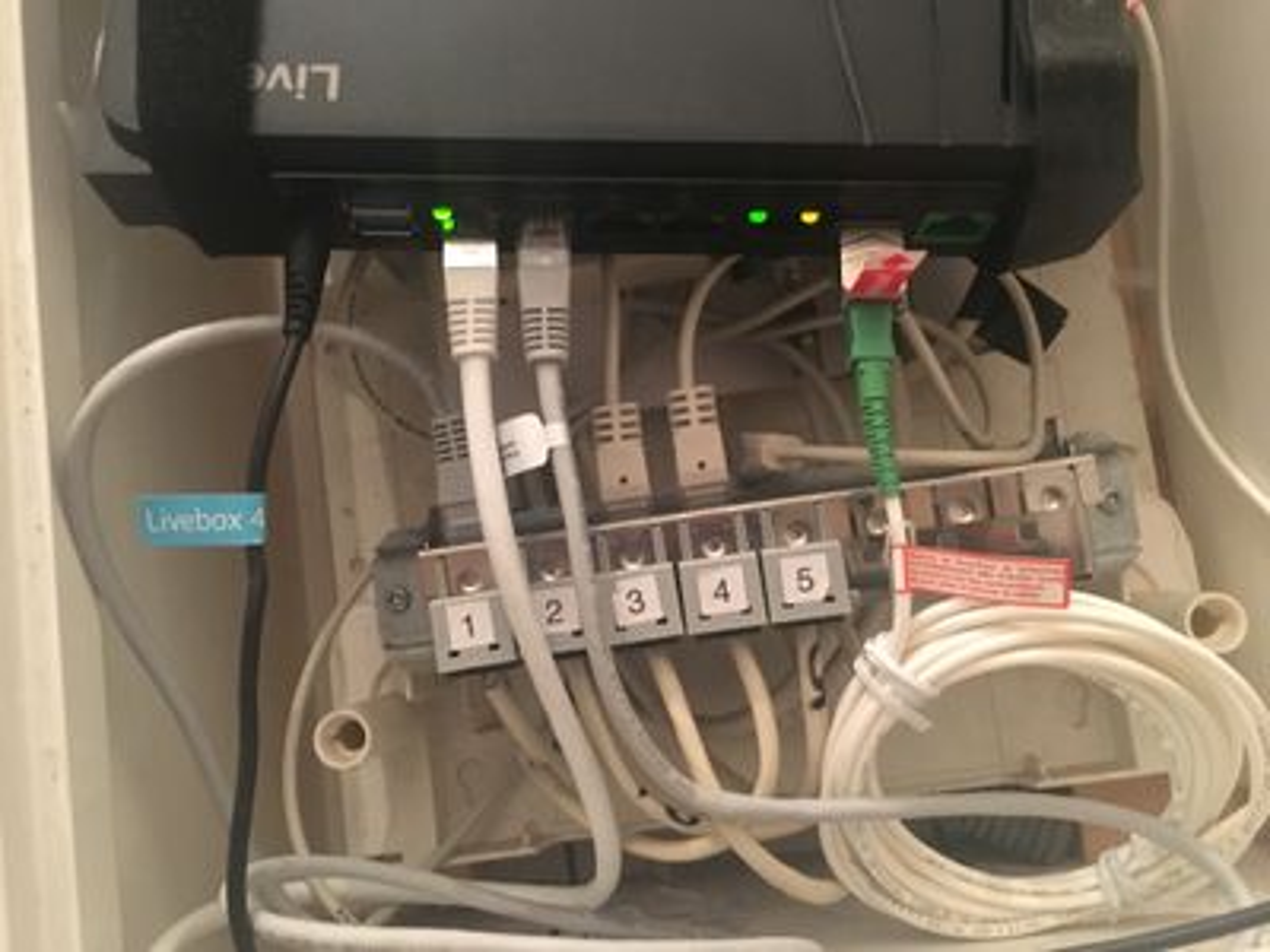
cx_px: 635
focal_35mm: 29
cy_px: 476
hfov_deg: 61.7
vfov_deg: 48.2
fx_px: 1064
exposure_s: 1/17
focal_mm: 4.15
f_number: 2.2
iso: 320
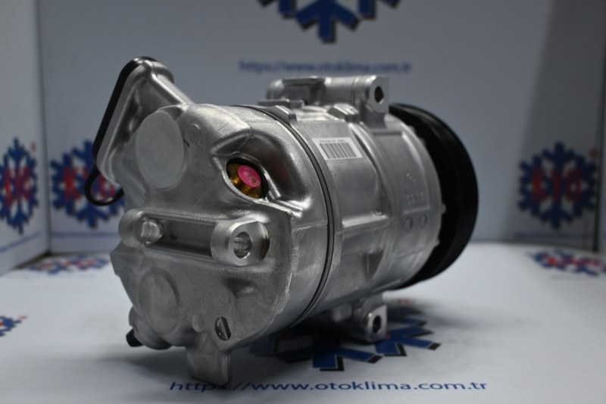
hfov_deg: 51.3
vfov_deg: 35.5
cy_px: 202
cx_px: 303
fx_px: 631
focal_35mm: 38
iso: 640
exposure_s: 1/125
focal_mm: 25
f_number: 4.2
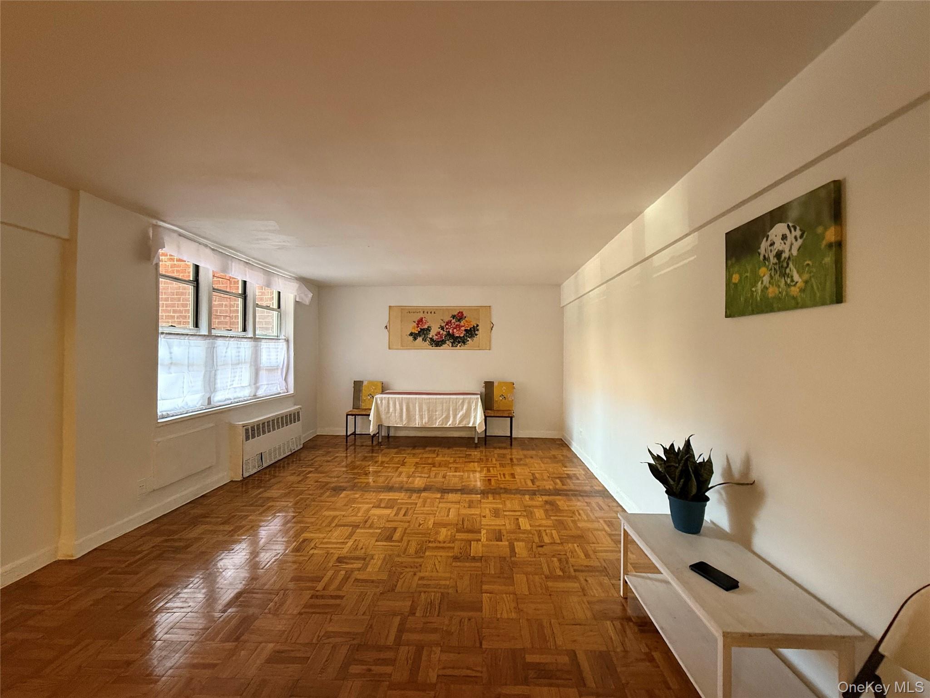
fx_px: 376
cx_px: 465
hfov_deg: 102.1
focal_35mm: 14
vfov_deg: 85.7
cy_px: 349
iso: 400
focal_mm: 2.22
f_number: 2.2
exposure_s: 1/60
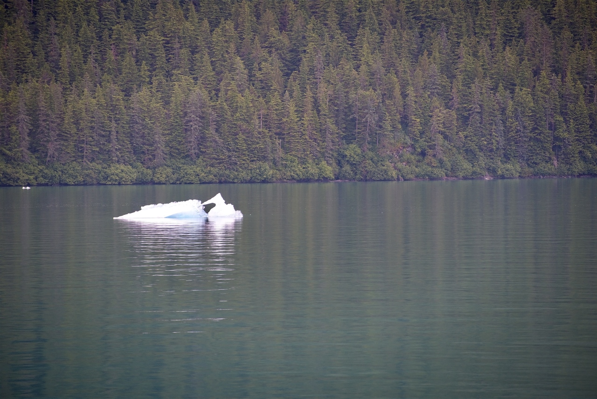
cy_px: 200
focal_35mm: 220
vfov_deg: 6.2
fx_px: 3649
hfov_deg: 9.4
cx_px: 298
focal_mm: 220
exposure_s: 1/500
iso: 640
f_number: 5.3
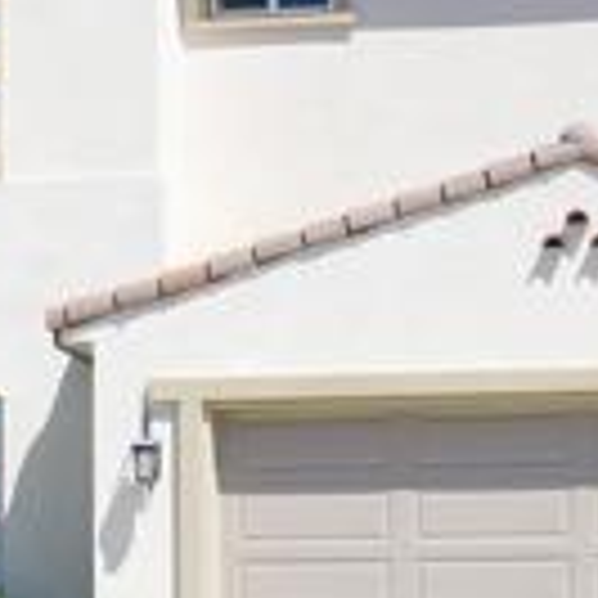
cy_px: 627
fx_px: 2951
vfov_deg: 11.4
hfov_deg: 11.5
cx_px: 81
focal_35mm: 151
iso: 50
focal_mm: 25
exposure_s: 1/160
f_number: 7.1
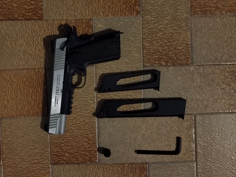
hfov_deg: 42.9
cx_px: 118
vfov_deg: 32.9
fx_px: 300
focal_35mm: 44
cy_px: 88
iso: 5520
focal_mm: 5.52
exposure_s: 1/25
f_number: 1.9
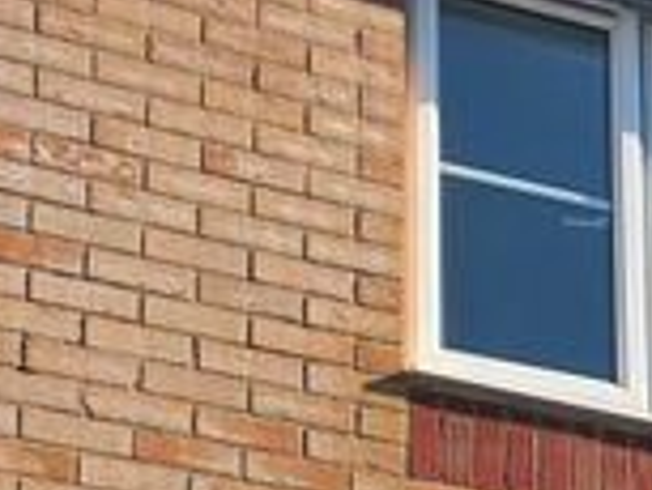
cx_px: 771
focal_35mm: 119
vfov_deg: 11.3
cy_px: 978
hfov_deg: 15.9
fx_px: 2243
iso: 50
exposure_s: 1/1048
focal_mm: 4.32
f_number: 2.4
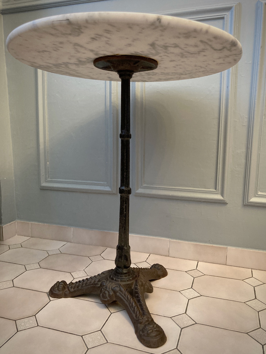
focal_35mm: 28
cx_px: 133
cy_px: 177
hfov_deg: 49.7
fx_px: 287
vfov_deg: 63.4
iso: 400
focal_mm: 3.99
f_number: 1.8
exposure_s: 1/33
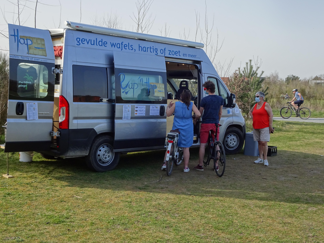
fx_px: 402
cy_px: 122
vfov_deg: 33.6
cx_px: 162
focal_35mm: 43
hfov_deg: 43.9
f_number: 4.5
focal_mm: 7.3
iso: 80
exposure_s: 1/200
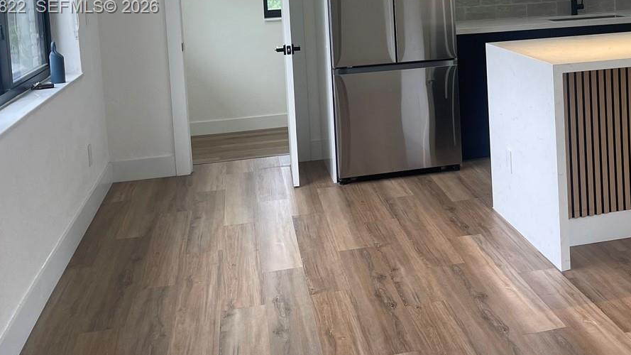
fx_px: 820
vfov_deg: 23.5
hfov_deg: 40.4
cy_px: 8
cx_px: 505
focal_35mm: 49
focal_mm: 5.1
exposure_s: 1/120
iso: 50
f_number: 1.6
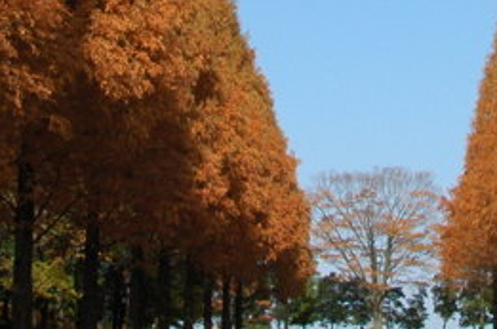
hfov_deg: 19.2
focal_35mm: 106
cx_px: 347
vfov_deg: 12.3
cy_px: -148
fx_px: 1461
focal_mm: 18
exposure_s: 1/640
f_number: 9
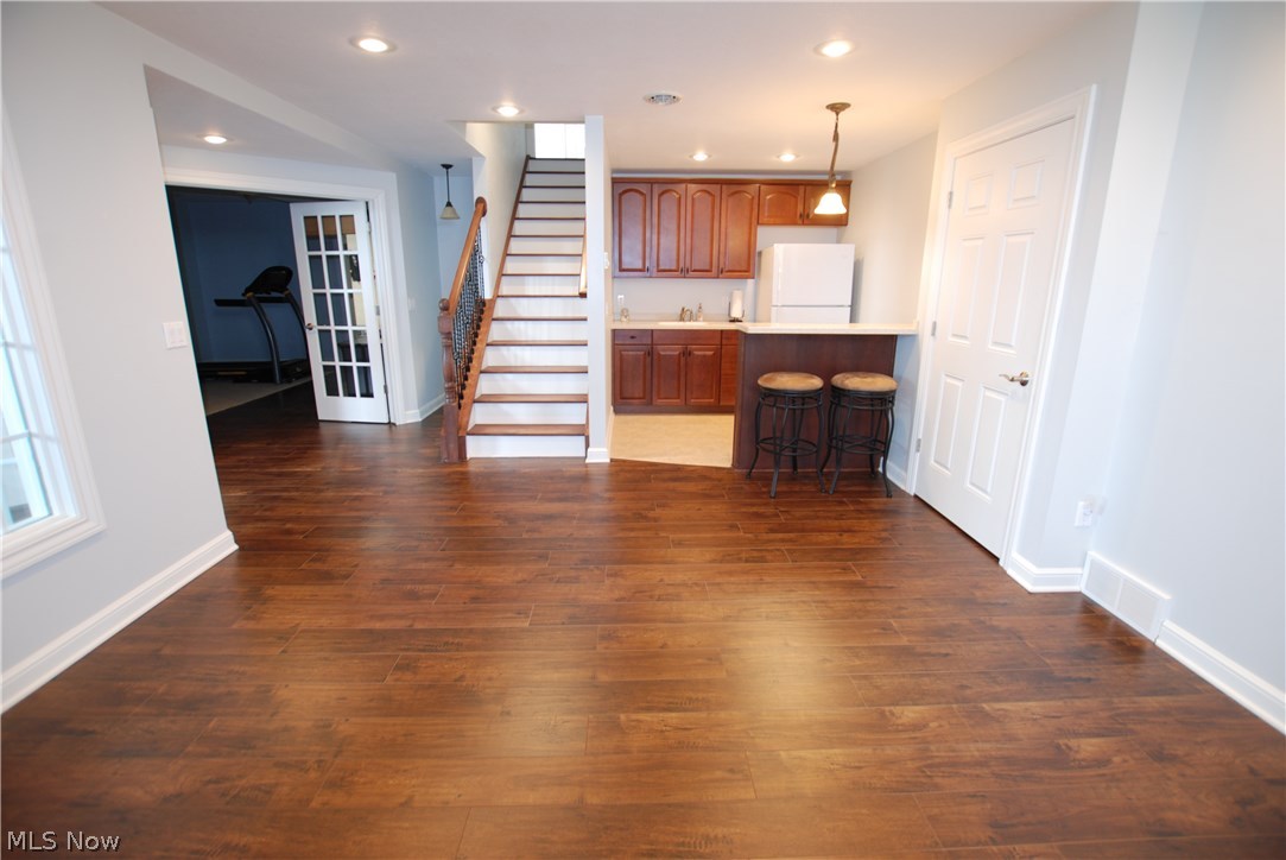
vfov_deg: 77.4
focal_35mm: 15
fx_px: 536
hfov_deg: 100.3
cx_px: 643
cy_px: 430
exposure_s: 1/6
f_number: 3.5
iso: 200
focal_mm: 10
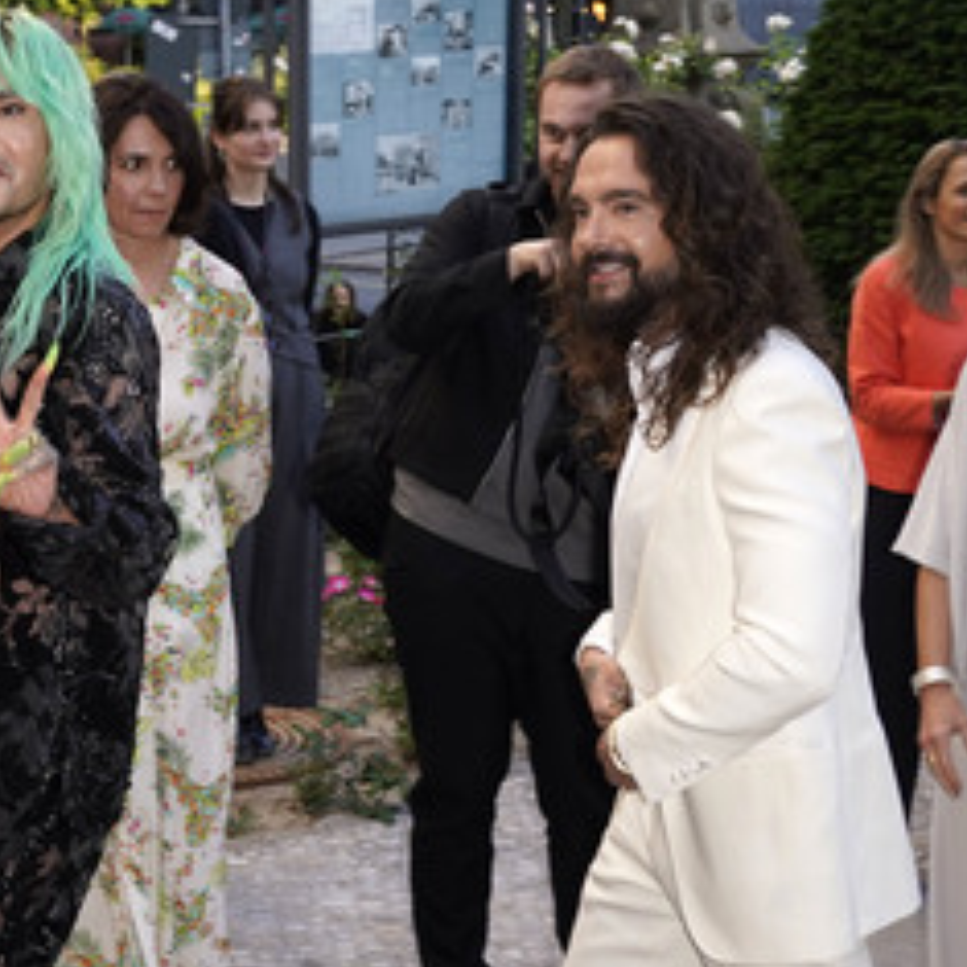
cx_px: 249
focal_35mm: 57
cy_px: 444
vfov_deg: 30.0
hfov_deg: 29.6
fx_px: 1801
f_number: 5.6
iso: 320
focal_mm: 35
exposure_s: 1/160
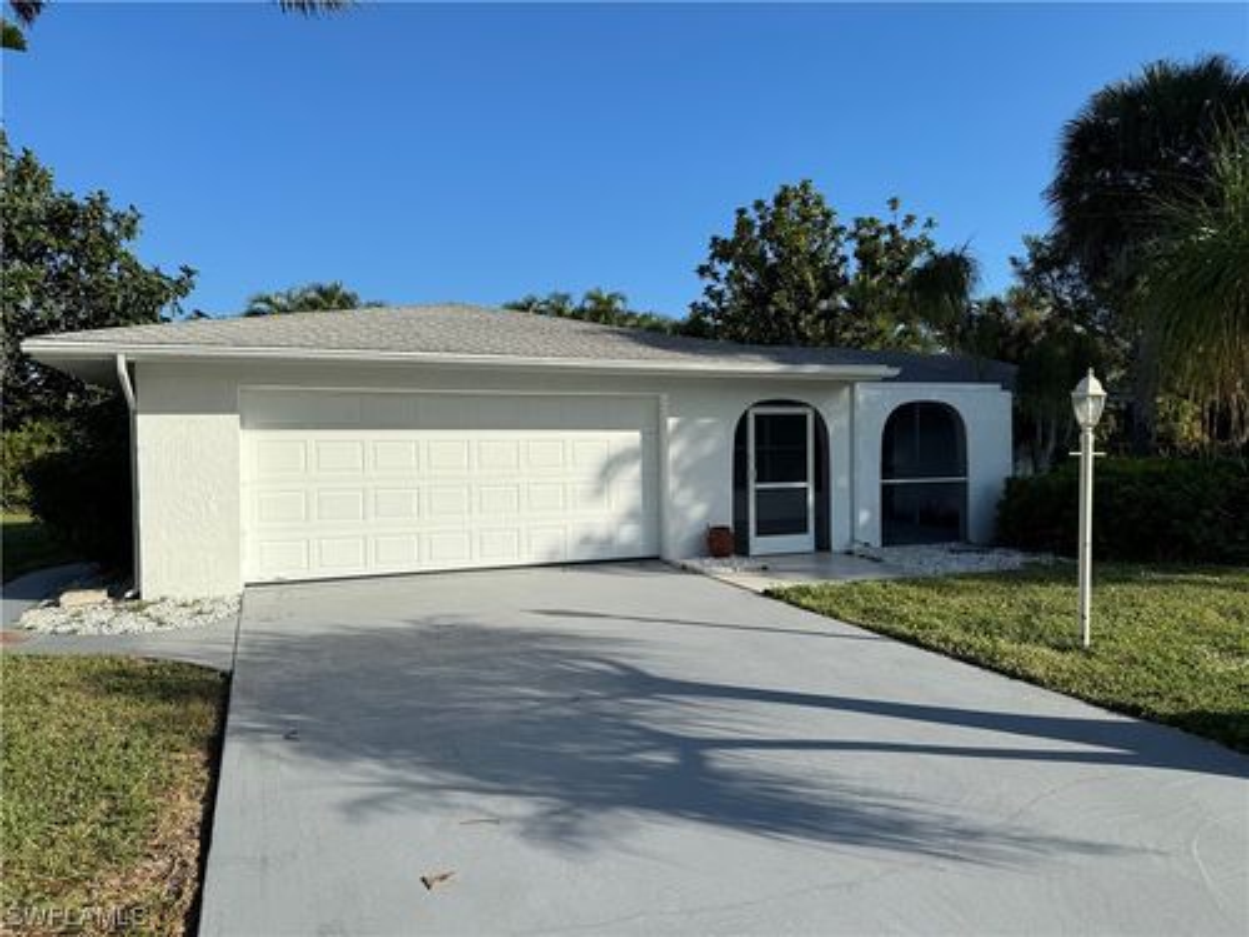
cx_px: 624
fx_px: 866
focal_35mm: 24
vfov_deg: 56.8
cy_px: 468
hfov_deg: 71.6
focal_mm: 6.86
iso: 80
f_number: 1.78
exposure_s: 1/5814
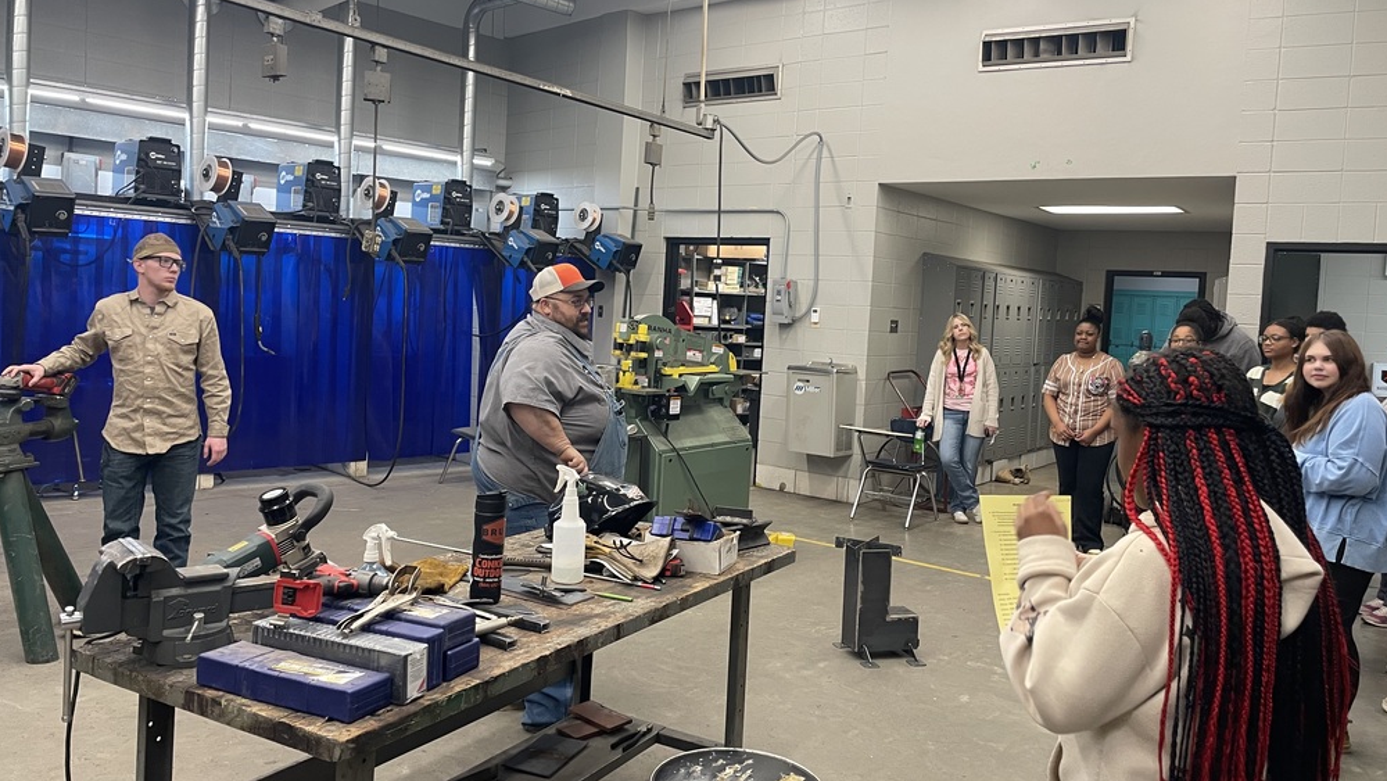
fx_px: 1067
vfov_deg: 40.2
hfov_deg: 66.1
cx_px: 685
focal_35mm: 29
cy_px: 361
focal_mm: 4.2
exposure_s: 1/60
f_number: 1.6
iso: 125
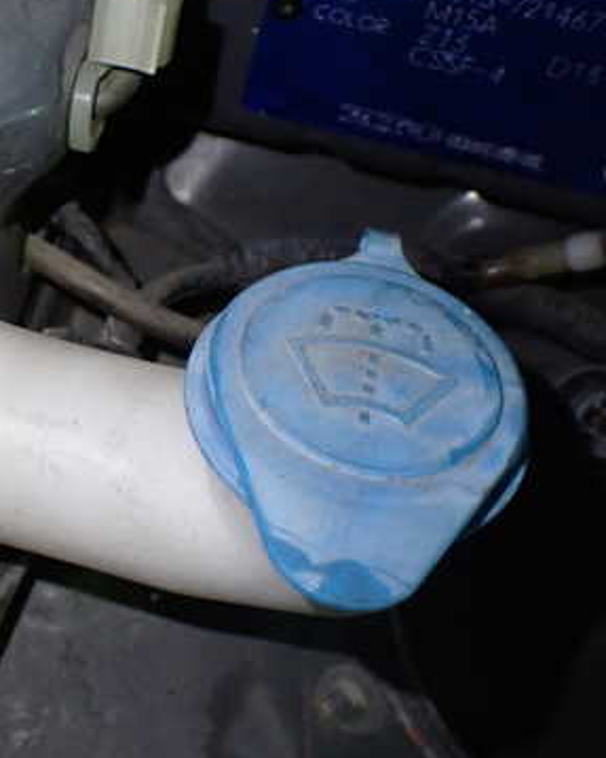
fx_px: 1099
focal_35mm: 49
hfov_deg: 29.1
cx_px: 23
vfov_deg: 38.1
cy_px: 393
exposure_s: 1/100
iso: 800
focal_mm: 5.4
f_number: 2.3
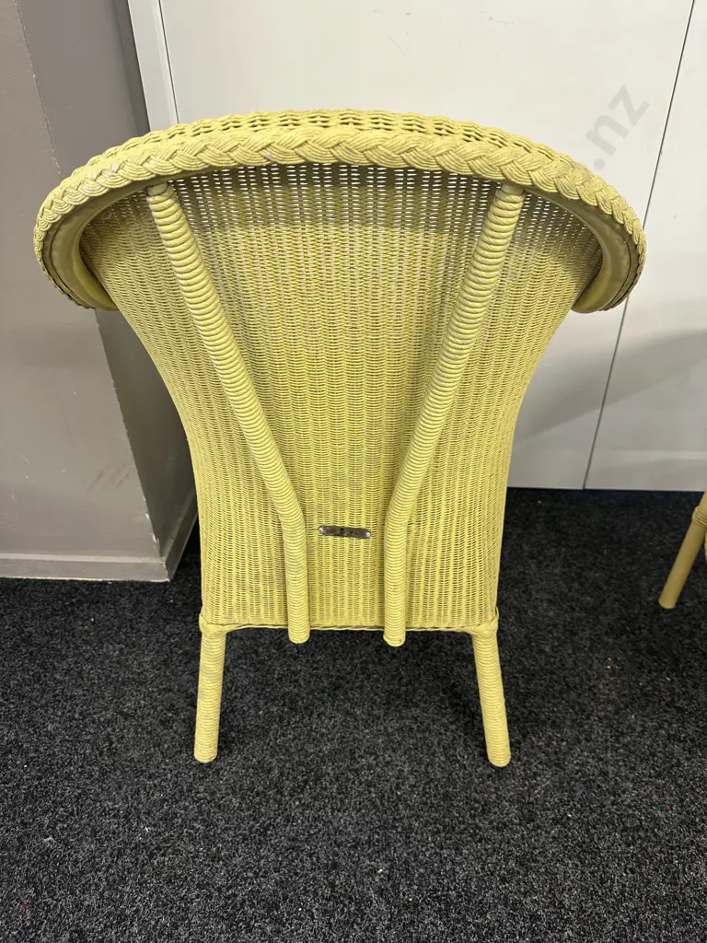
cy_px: 472
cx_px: 354
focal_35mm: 24
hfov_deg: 56.8
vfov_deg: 71.6
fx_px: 654
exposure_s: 1/50
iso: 125
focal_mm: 6.86
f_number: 1.78
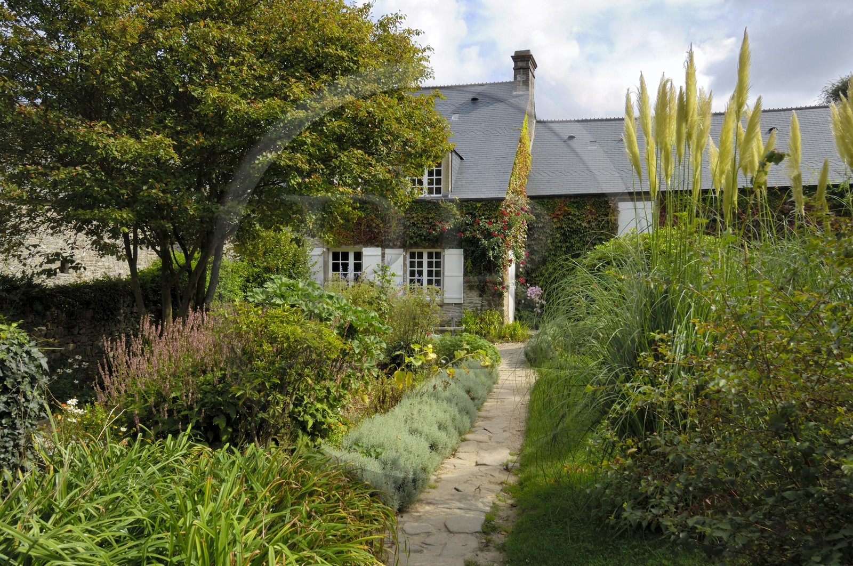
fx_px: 639
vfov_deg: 47.8
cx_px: 426
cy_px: 283
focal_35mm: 27
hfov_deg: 67.5
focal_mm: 18
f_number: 11
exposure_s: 1/100
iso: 100
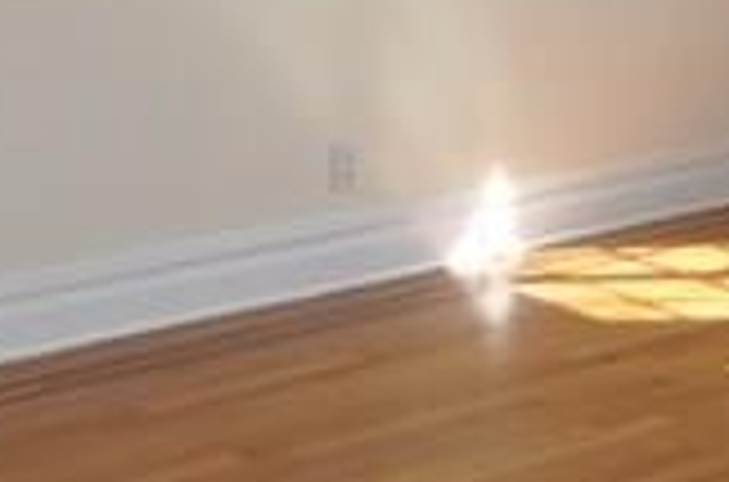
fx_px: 1918
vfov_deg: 14.2
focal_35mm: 95
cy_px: 99
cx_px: 436
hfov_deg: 21.5
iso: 200
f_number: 5.6
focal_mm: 10
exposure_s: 1/160
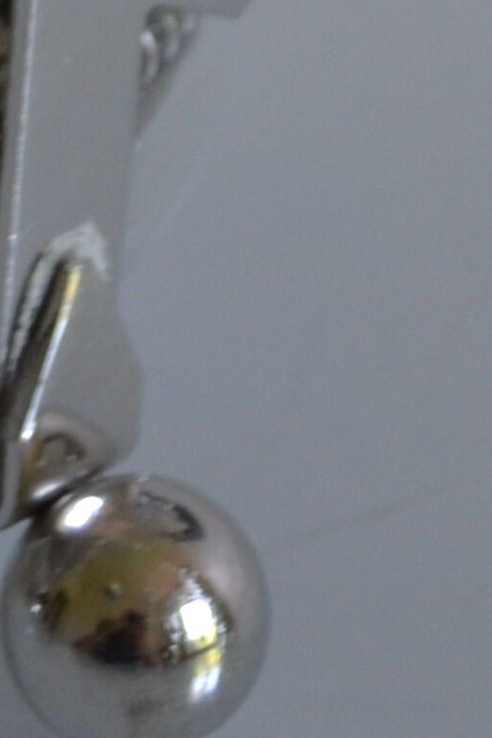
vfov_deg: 7.0
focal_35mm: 271
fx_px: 5555
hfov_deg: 5.1
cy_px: -1256
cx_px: -25
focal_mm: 30
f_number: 4.5
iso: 400
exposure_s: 1/50
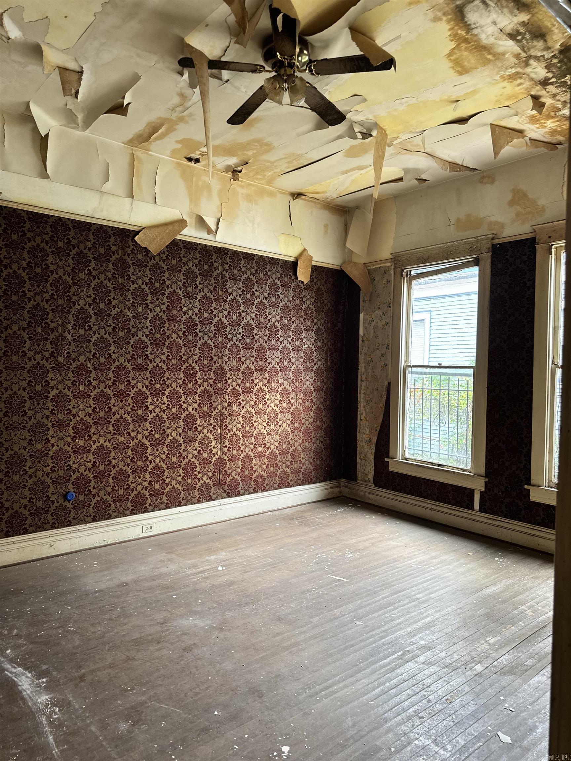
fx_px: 528
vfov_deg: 71.6
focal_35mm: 24
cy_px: 380
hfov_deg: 56.8
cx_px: 286
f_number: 1.78
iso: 160
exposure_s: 1/121
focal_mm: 6.76
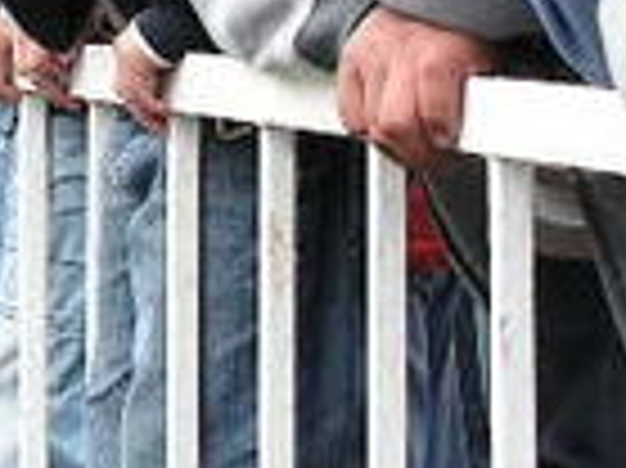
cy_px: -191
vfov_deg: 6.7
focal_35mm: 220
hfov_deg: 8.9
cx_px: -153
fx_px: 3975
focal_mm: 10.2
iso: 64
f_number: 3.3
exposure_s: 1/60
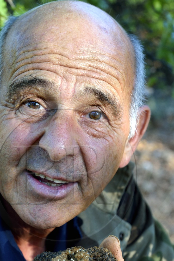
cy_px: 175
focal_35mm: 103
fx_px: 747
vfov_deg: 19.8
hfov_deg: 13.3
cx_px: 62
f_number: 7.1
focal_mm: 70
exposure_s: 1/125
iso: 1000
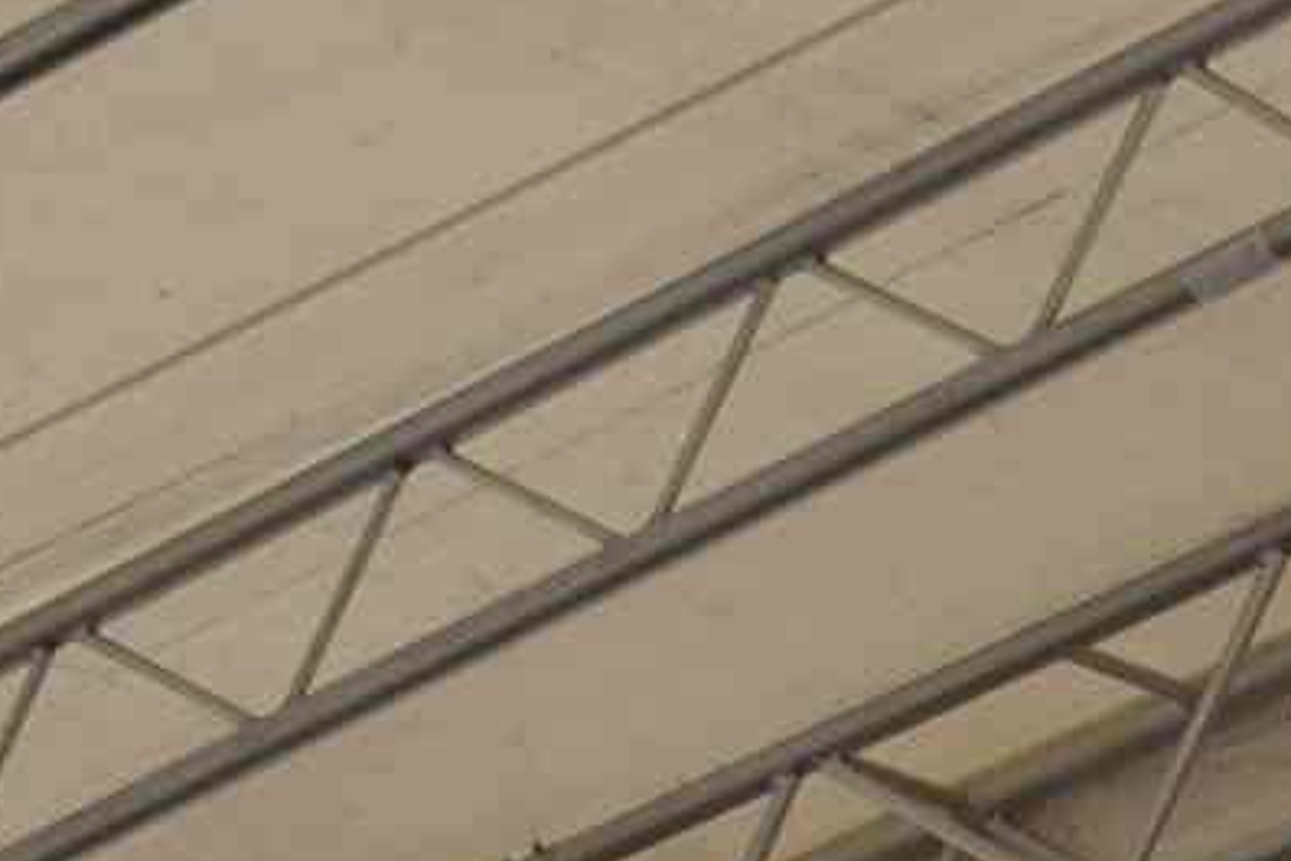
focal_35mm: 295
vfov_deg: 4.4
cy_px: 3121
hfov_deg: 7.0
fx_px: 10578
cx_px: 1151
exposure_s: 1/320
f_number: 9
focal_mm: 26
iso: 200
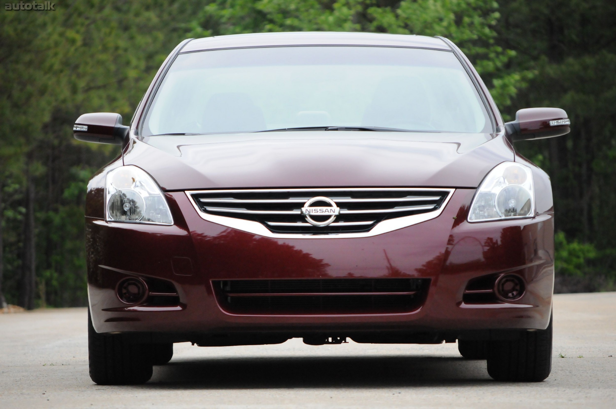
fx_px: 3717
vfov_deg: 6.3
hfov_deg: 9.5
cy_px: 204
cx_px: 308
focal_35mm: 218
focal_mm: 145
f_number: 5.6
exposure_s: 1/500
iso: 2000
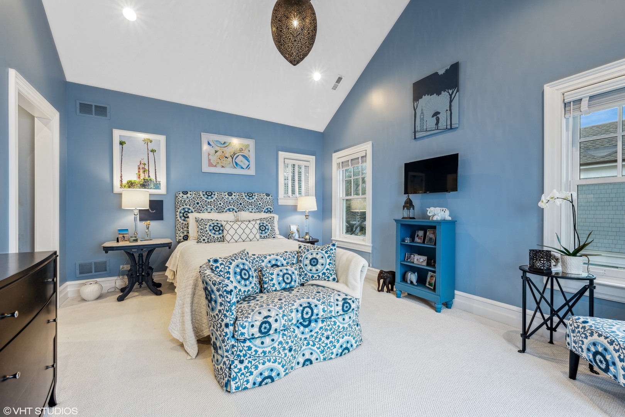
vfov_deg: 81.2
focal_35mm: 14
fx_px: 243
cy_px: 208
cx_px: 312
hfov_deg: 104.3
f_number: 9.5
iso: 200
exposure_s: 1/6
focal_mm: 14
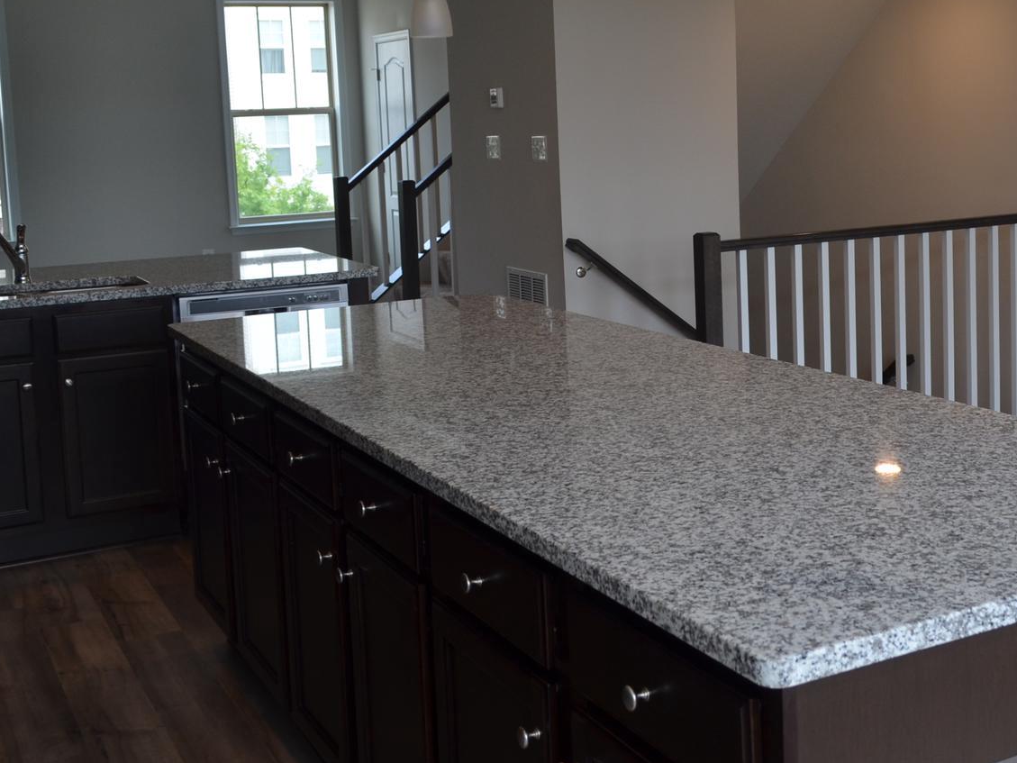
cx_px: 692
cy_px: 229
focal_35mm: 47
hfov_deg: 39.9
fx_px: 1381
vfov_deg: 30.6
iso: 280
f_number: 5.6
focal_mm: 18
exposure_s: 1/125
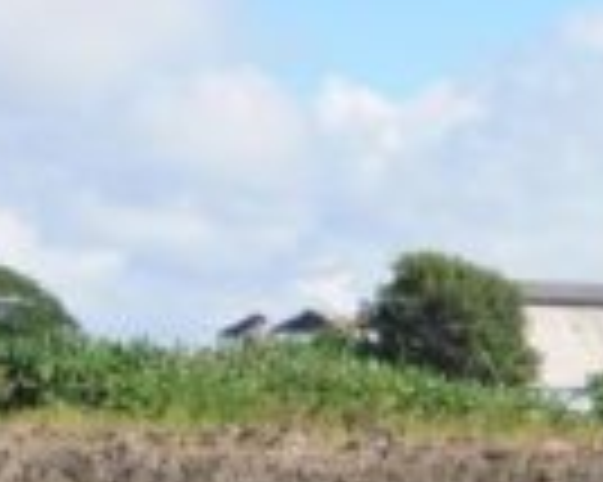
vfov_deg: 11.2
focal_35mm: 137
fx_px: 2443
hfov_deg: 13.7
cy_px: 387
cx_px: 711
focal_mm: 32
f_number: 8
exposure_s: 1/1250
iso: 640
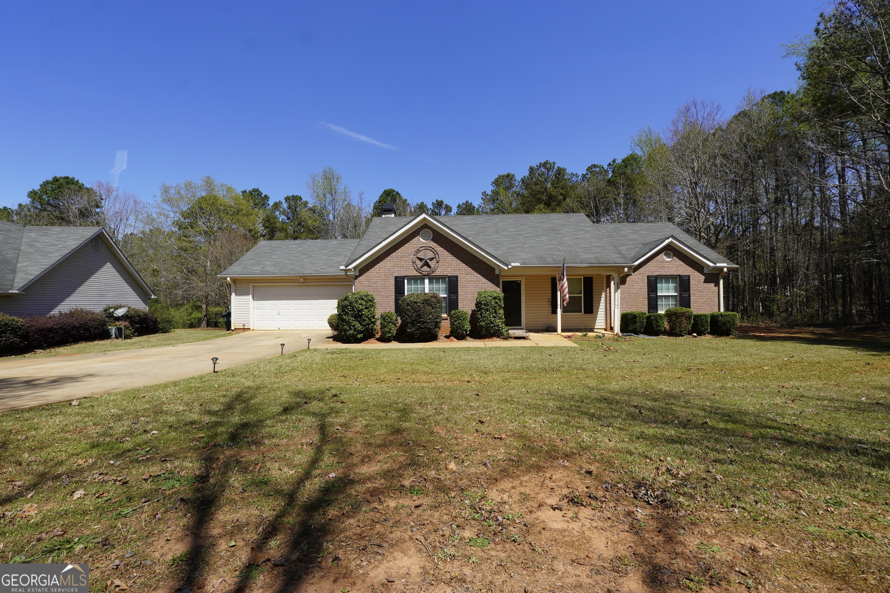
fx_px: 371
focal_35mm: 15
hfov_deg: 100.4
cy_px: 296
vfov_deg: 77.3
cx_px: 445
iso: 100
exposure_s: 1/200
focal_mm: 10
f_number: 10
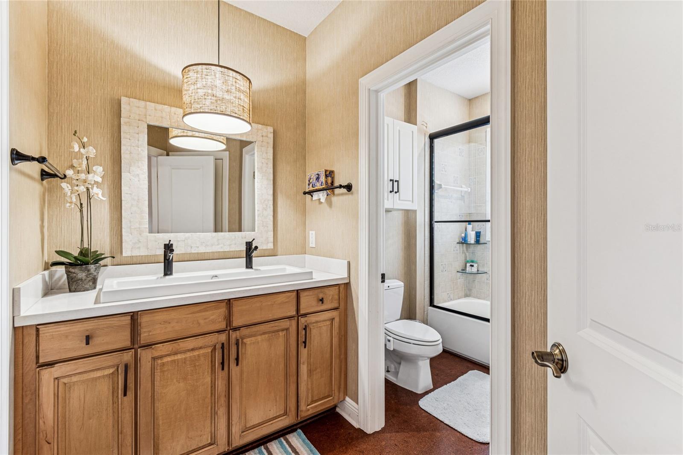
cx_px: 342
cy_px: 228
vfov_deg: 77.3
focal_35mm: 15
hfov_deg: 100.4
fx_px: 285
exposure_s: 1.3
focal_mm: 10
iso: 100
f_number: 7.1
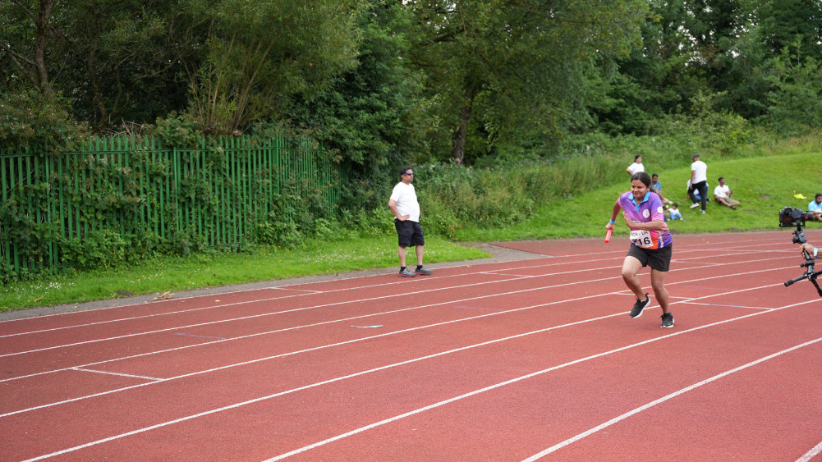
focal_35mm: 46
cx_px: 417
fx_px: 1007
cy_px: 276
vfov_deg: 25.8
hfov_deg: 44.4
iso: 250
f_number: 2.8
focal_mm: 43.2
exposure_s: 1/640
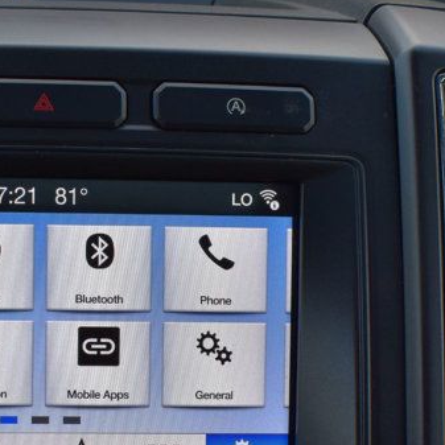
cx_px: 55
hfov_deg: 20.9
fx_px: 1182
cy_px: 358
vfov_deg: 21.1
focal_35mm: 81
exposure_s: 1/100
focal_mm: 21
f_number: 9
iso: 400
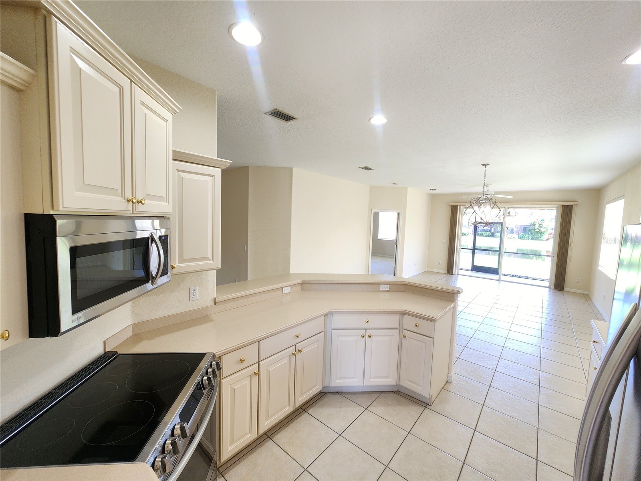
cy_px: 240
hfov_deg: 106.2
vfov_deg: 89.9
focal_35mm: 13
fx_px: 241
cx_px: 320
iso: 100
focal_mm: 2.2
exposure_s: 1/60
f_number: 2.2
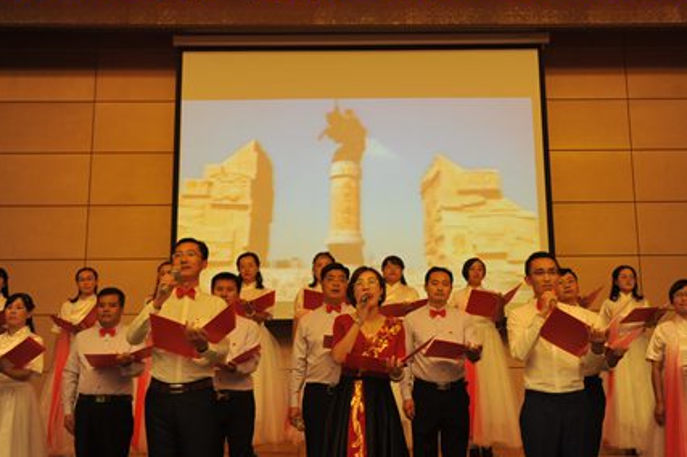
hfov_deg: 45.4
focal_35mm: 43
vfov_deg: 31.1
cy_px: 218
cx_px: 372
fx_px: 820
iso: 800
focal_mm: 34
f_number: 2.8
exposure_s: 1/60
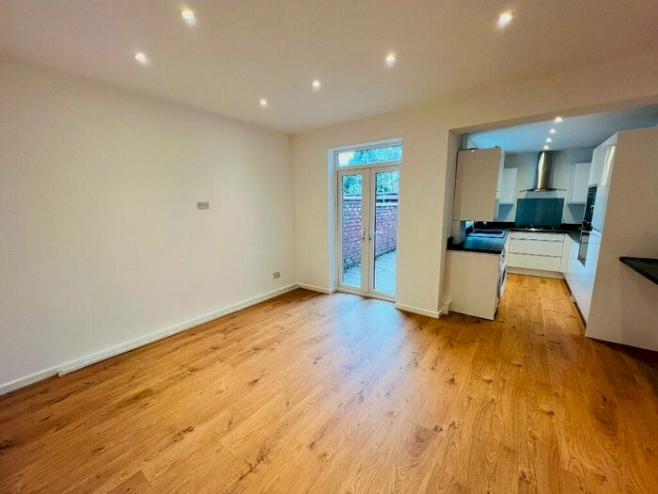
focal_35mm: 13
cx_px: 329
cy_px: 247
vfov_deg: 89.9
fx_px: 247
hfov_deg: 106.2
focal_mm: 1.57
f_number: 1.8
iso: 100
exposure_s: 1/100
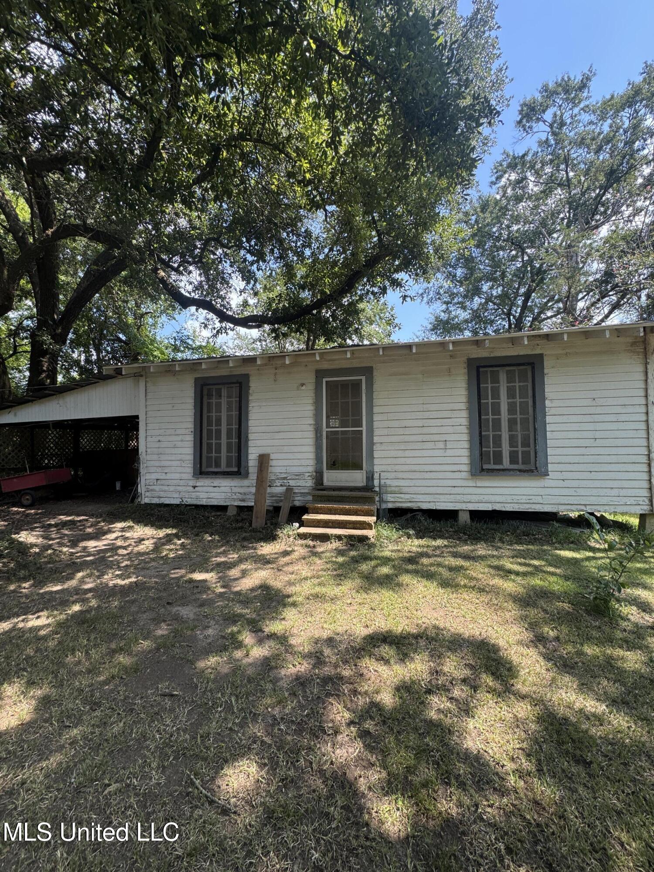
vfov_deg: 102.1
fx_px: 353
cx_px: 327
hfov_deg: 85.7
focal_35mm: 14
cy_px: 436
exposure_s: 1/303
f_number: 2.2
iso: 40
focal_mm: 2.22
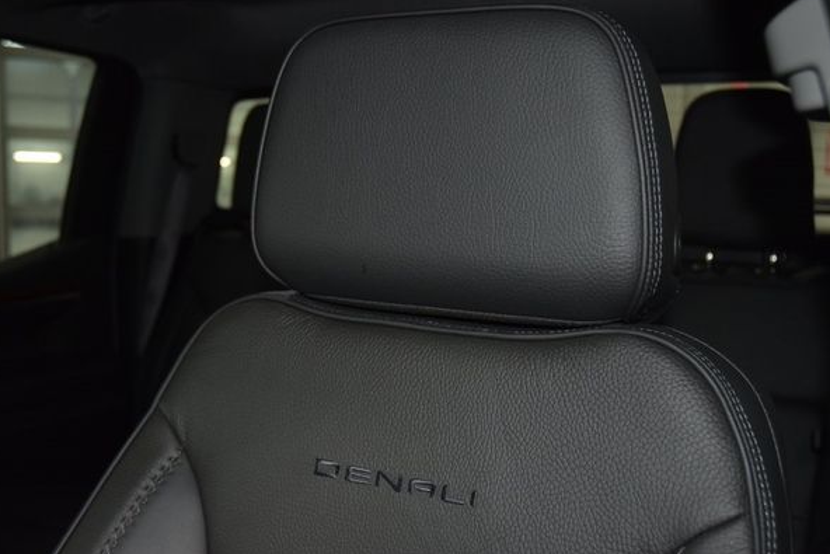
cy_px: 287
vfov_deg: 33.0
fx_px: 935
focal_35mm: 41
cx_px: 416
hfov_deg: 47.9
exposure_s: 1/60
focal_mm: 25
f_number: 3.8
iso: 1400
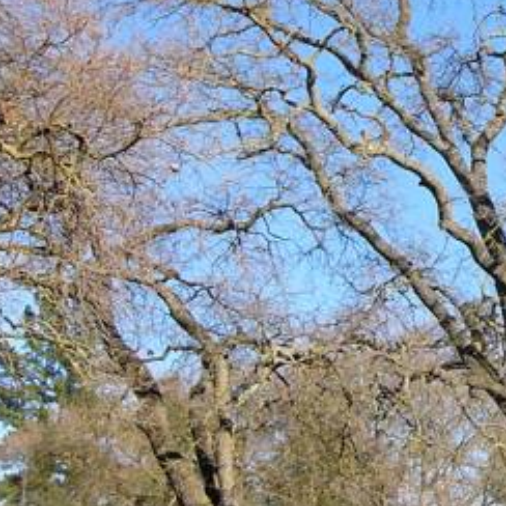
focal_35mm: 116
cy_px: 187
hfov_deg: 14.6
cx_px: 579
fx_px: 1918
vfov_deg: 15.0
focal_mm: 6.7
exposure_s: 1/640
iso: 100
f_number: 4
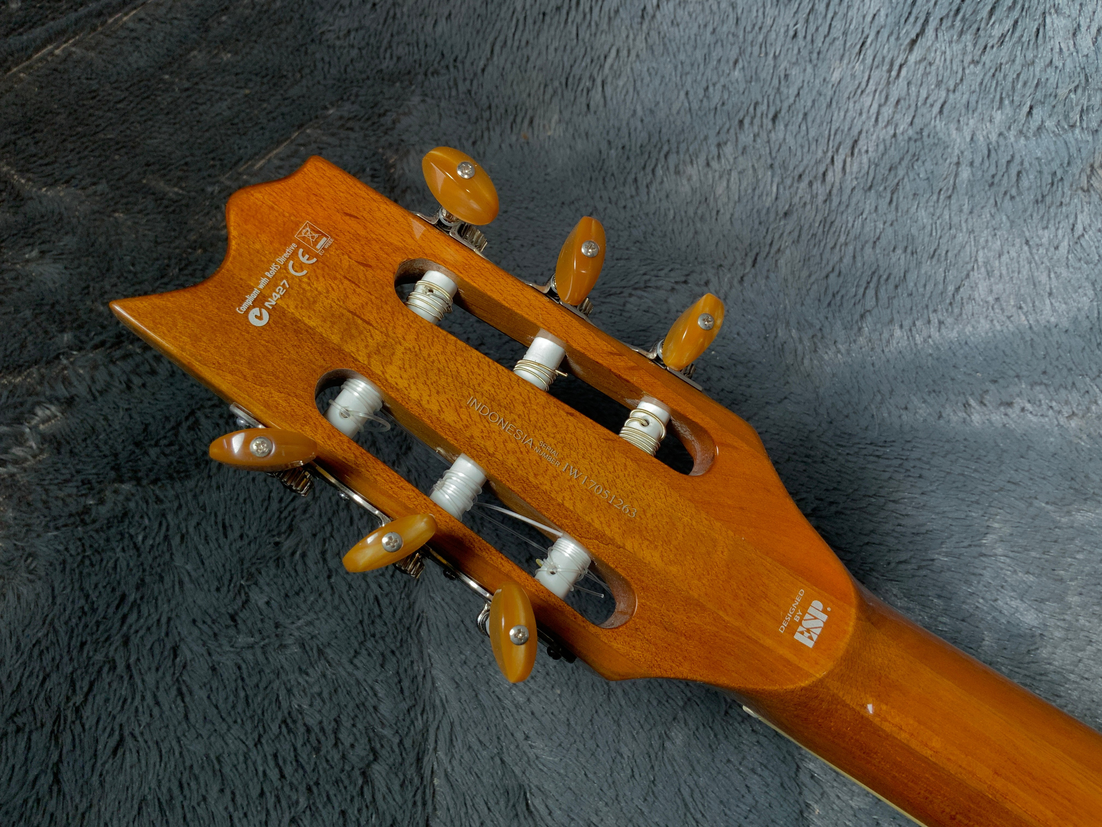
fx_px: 923
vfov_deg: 48.2
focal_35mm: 29
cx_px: 551
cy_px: 414
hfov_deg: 61.7
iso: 40
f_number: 1.8
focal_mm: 3
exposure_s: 1/104
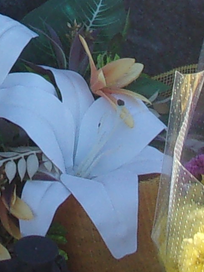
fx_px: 1564
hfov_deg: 7.4
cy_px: -197
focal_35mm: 199
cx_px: -26
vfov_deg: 9.5
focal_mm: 5.1
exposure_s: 1/180
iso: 80
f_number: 3.9
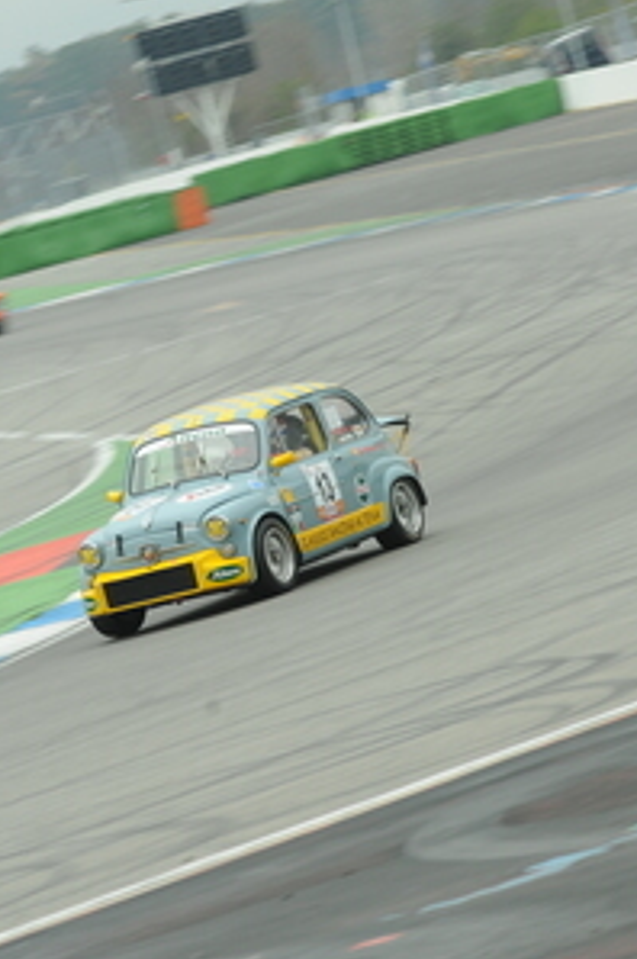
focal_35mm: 312
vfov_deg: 6.6
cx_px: 232
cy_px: 486
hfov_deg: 4.4
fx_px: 8291
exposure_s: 1/125
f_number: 8
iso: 200
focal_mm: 155
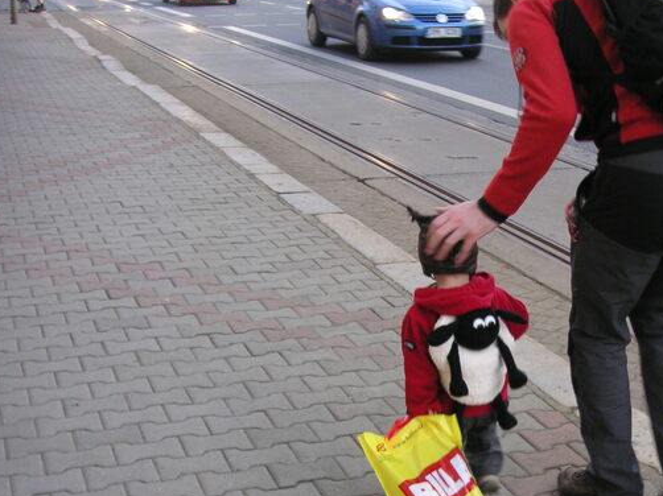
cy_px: 359
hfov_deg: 32.0
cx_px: 511
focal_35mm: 59
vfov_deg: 24.6
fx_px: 1129
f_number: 2.8
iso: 50
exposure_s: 1/45
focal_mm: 6.1
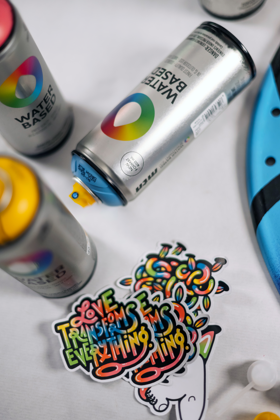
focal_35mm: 51
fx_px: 595
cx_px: 138
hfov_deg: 26.5
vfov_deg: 38.9
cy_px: 213
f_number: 1.4
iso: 800
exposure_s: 1/2500
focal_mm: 50
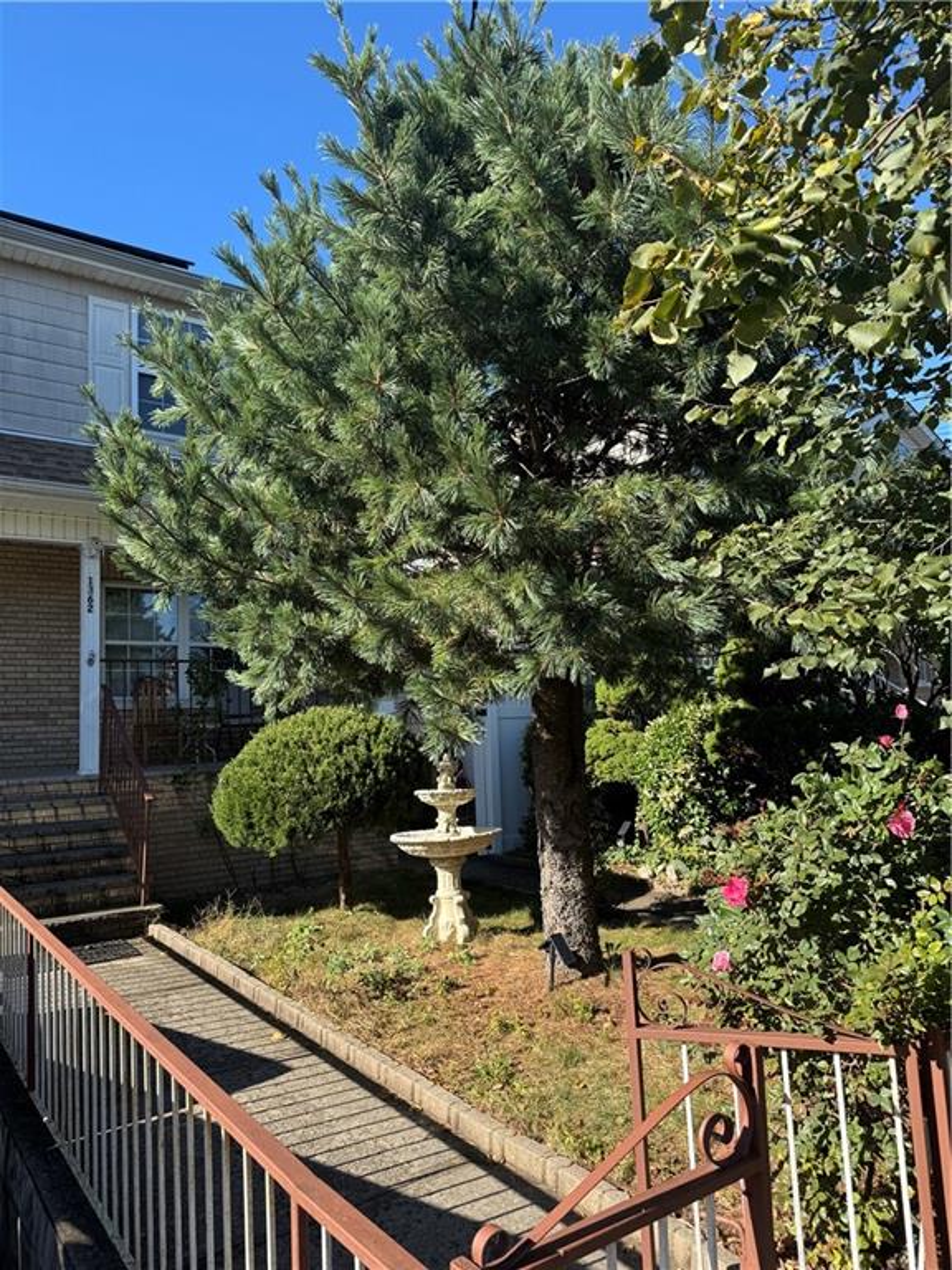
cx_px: 476
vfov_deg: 71.6
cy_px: 635
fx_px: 880
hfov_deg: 56.8
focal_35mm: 24
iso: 80
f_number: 1.78
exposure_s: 1/1524
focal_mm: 6.76
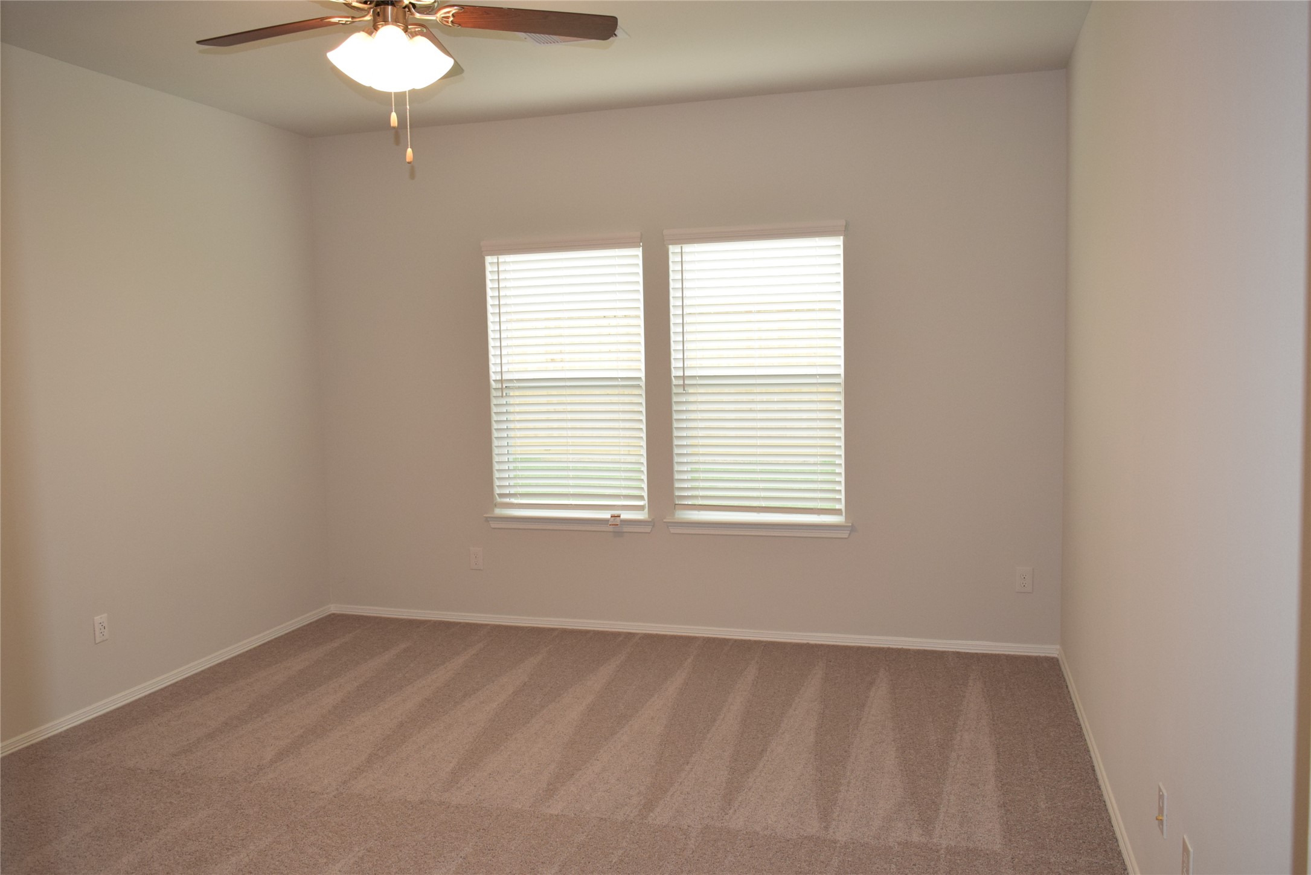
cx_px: 656
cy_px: 438
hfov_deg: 67.4
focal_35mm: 27
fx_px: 983
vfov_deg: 47.9
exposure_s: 1/125
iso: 800
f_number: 5.6
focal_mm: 18
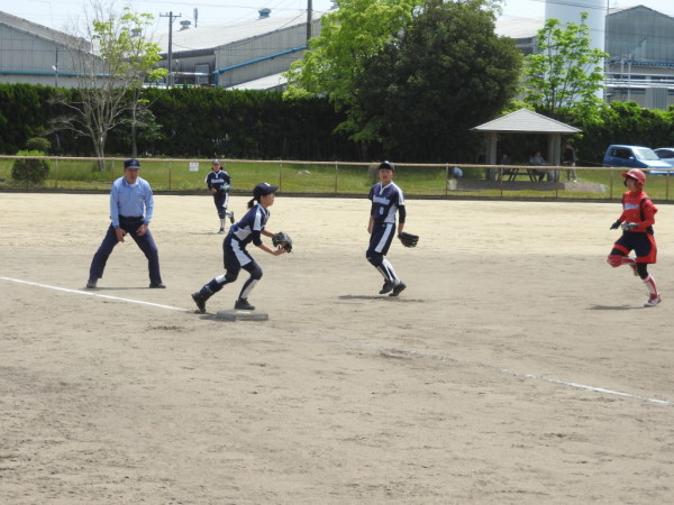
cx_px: 337
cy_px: 252
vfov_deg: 14.1
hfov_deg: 18.7
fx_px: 2044
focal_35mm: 105
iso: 100
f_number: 4.8
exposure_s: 1/400
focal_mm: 18.8
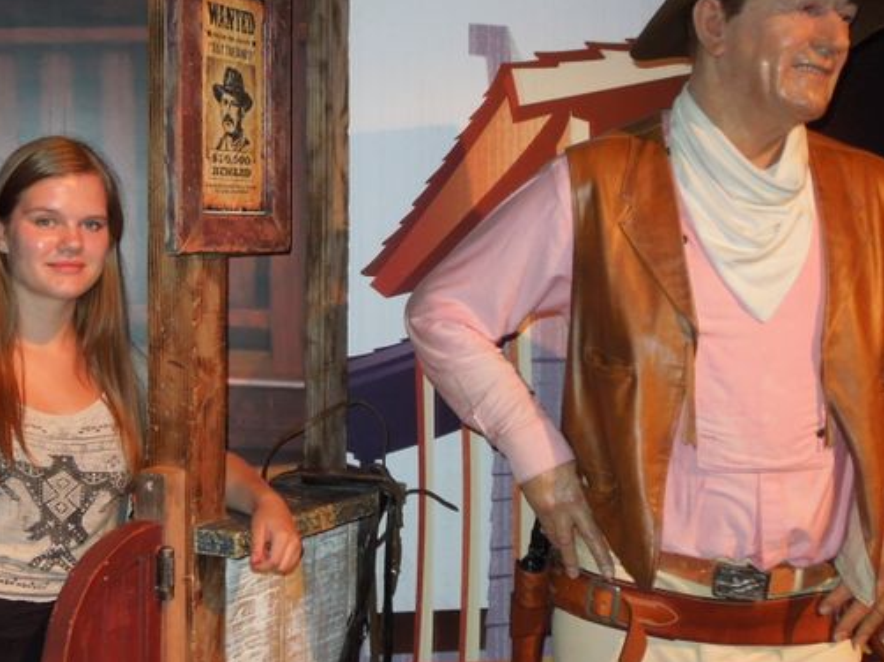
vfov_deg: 28.4
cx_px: 273
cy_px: 248
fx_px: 1302
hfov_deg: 37.0
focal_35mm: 51
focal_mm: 4.5
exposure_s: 1/30
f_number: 3.3
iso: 200
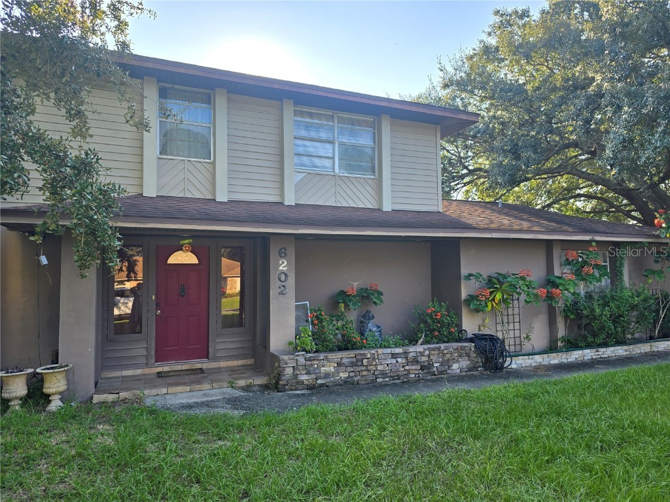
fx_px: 445
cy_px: 251
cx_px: 335
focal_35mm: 23
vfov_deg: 58.9
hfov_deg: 73.9
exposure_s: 1/180
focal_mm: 6.3
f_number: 1.7
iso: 16
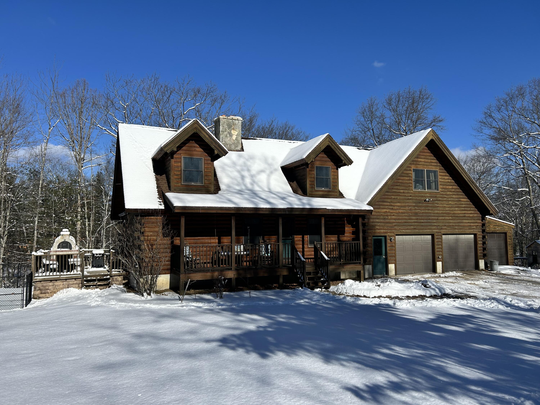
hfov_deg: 67.3
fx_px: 406
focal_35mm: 26
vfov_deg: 53.1
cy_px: 202
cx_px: 270
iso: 50
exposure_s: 1/7463
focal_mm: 5.7
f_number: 1.5
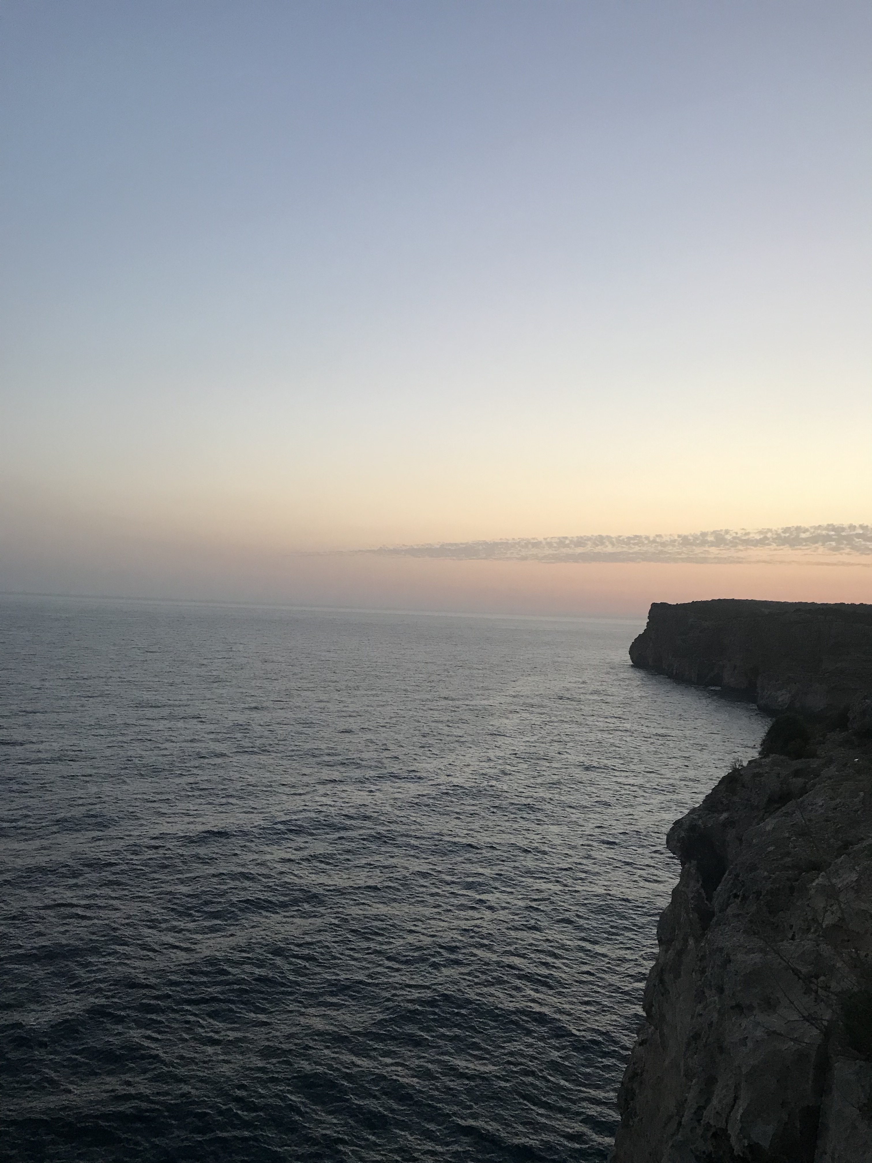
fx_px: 940
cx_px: 436
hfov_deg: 49.7
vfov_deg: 63.4
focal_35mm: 28
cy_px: 582
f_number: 1.8
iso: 40
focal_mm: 3.99
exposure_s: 1/33
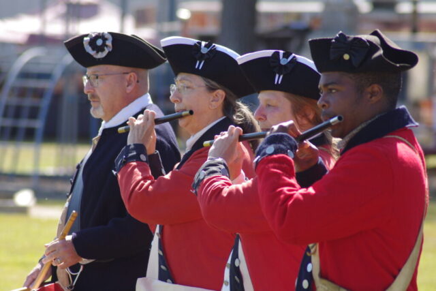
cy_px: 146
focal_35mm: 300
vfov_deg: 4.6
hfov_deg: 6.9
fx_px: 3634
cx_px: 218
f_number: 6.3
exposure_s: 1/500
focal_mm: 200
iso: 400
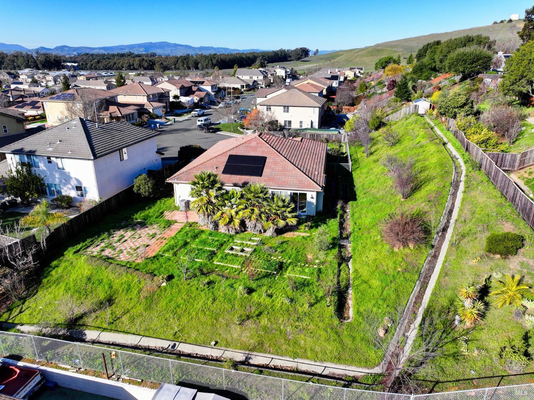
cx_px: 267
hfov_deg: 71.6
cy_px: 200
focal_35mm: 24
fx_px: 370
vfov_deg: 56.8
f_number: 2.8
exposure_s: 1/1600
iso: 130
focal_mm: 12.3
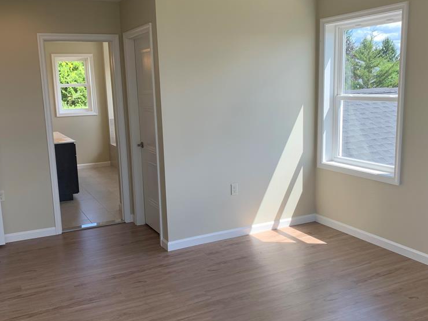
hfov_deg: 51.3
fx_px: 445
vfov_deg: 39.6
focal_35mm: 36
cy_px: 172
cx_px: 204
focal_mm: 4.25
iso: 25
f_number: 1.8
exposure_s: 1/211
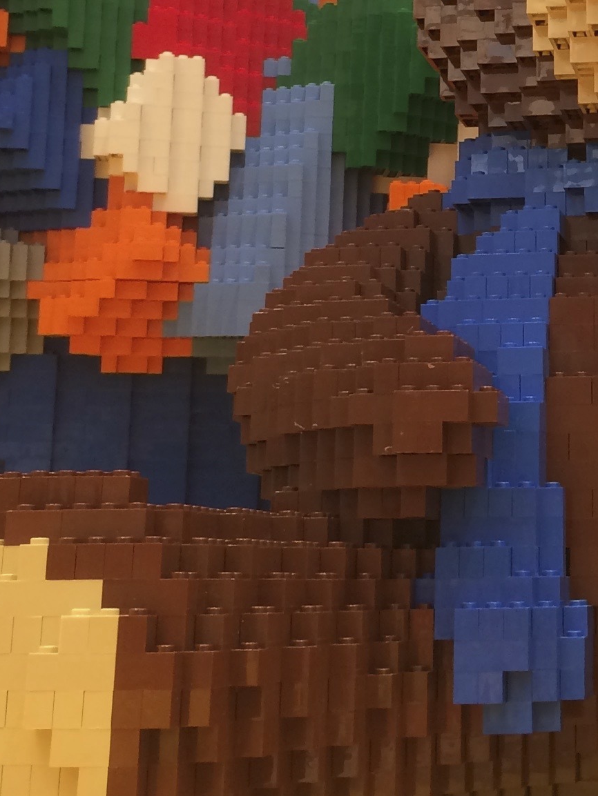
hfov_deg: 17.4
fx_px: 1888
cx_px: 660
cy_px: 116
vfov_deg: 23.3
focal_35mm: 82
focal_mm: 4.15
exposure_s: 1/33
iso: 40
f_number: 2.2
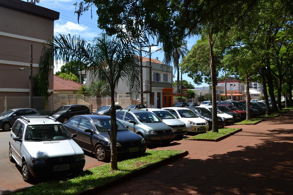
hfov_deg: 57.2
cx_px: 146
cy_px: 98
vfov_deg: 40.0
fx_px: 269
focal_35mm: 33
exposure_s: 1/250
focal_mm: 22
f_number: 8
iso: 100
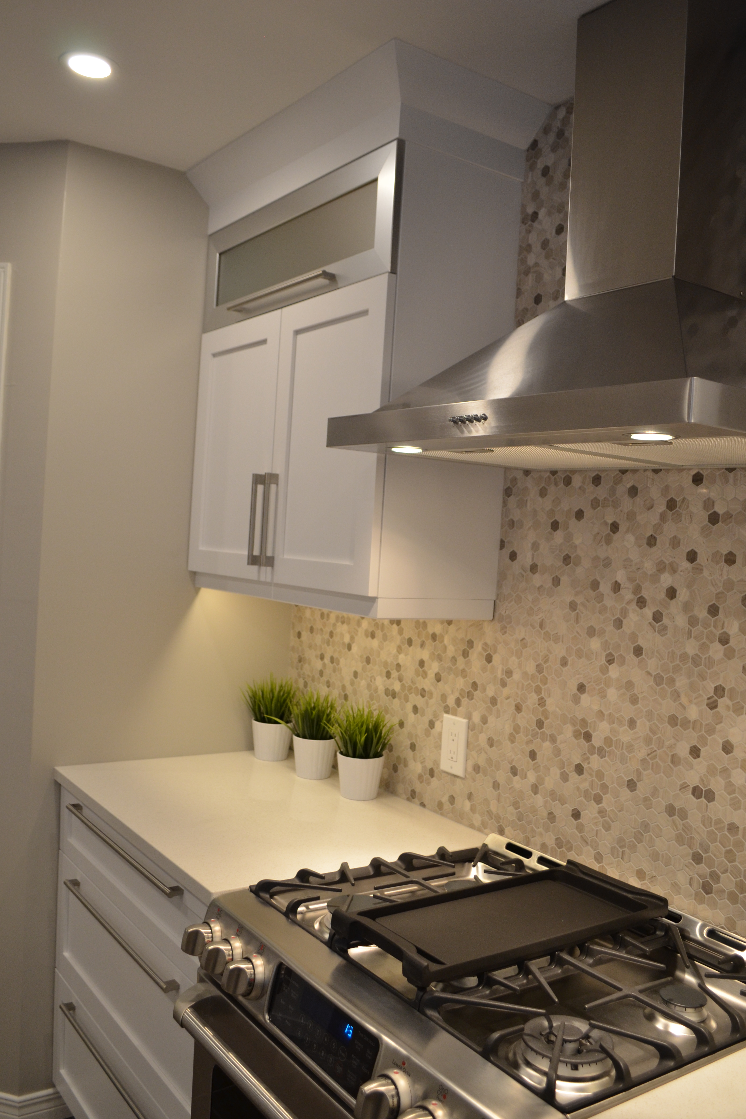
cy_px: 577
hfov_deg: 42.3
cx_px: 373
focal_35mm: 31
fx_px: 964
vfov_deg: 60.3
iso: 560
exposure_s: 1/60
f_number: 4
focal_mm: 20
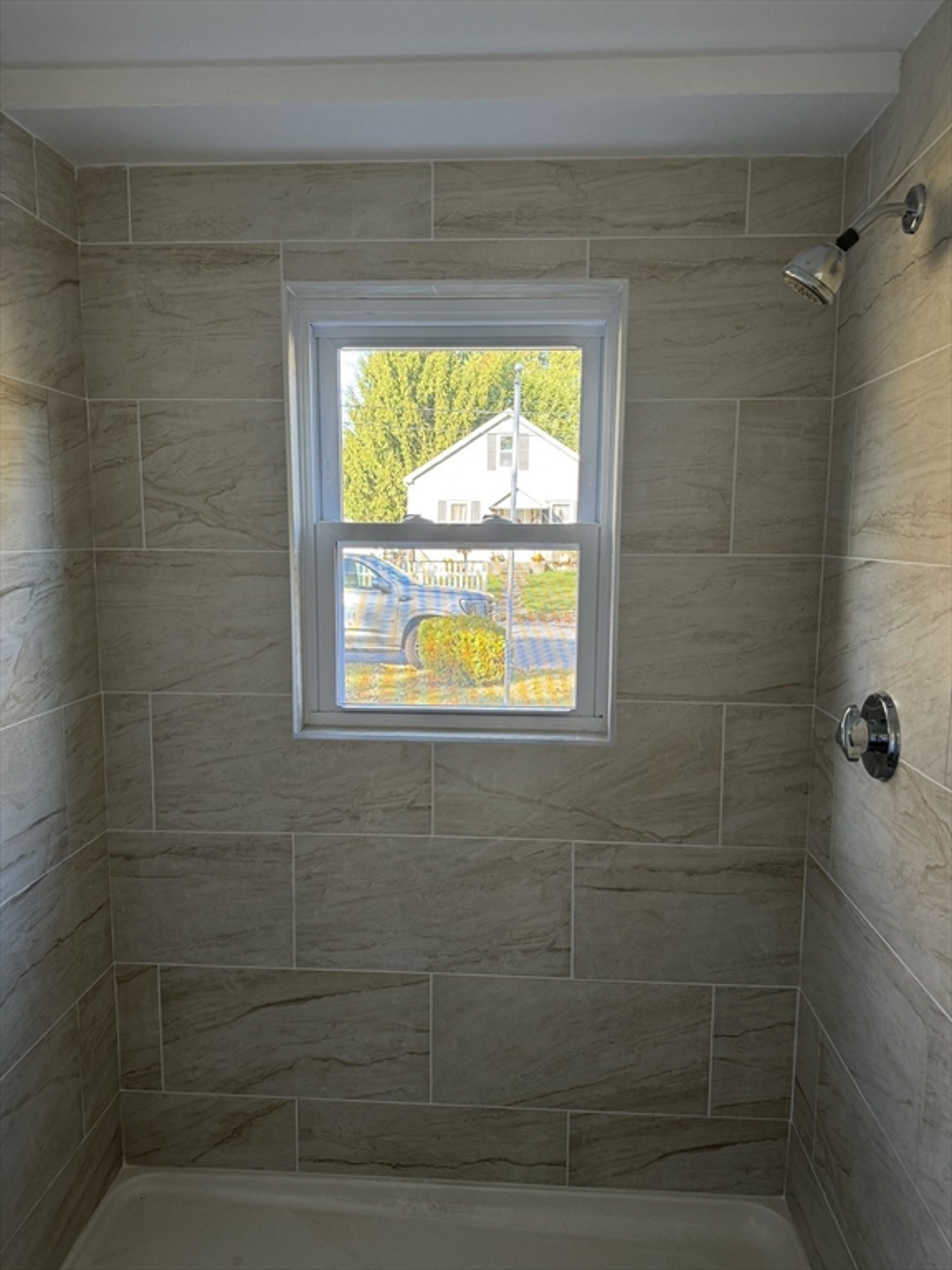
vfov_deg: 71.6
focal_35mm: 24
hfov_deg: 56.8
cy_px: 635
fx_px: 880
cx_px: 476
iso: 160
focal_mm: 6.76
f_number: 1.78
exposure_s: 1/121
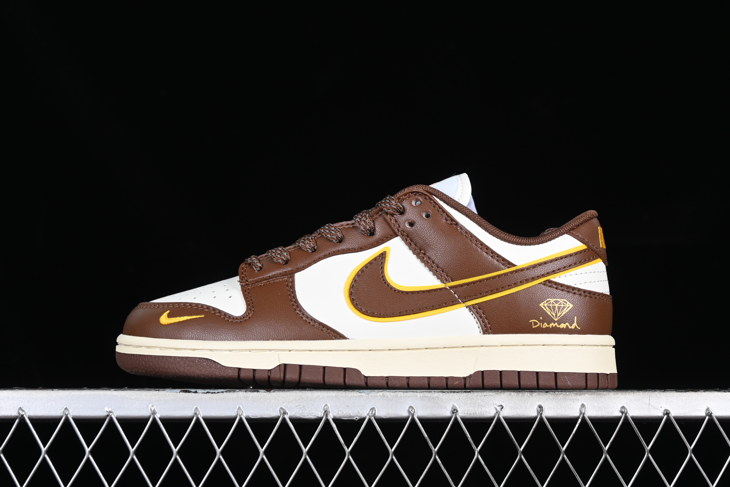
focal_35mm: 75
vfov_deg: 18.2
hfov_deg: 27.0
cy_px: 244
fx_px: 1521
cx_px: 365
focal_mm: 50
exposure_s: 1/80
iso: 160
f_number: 7.1
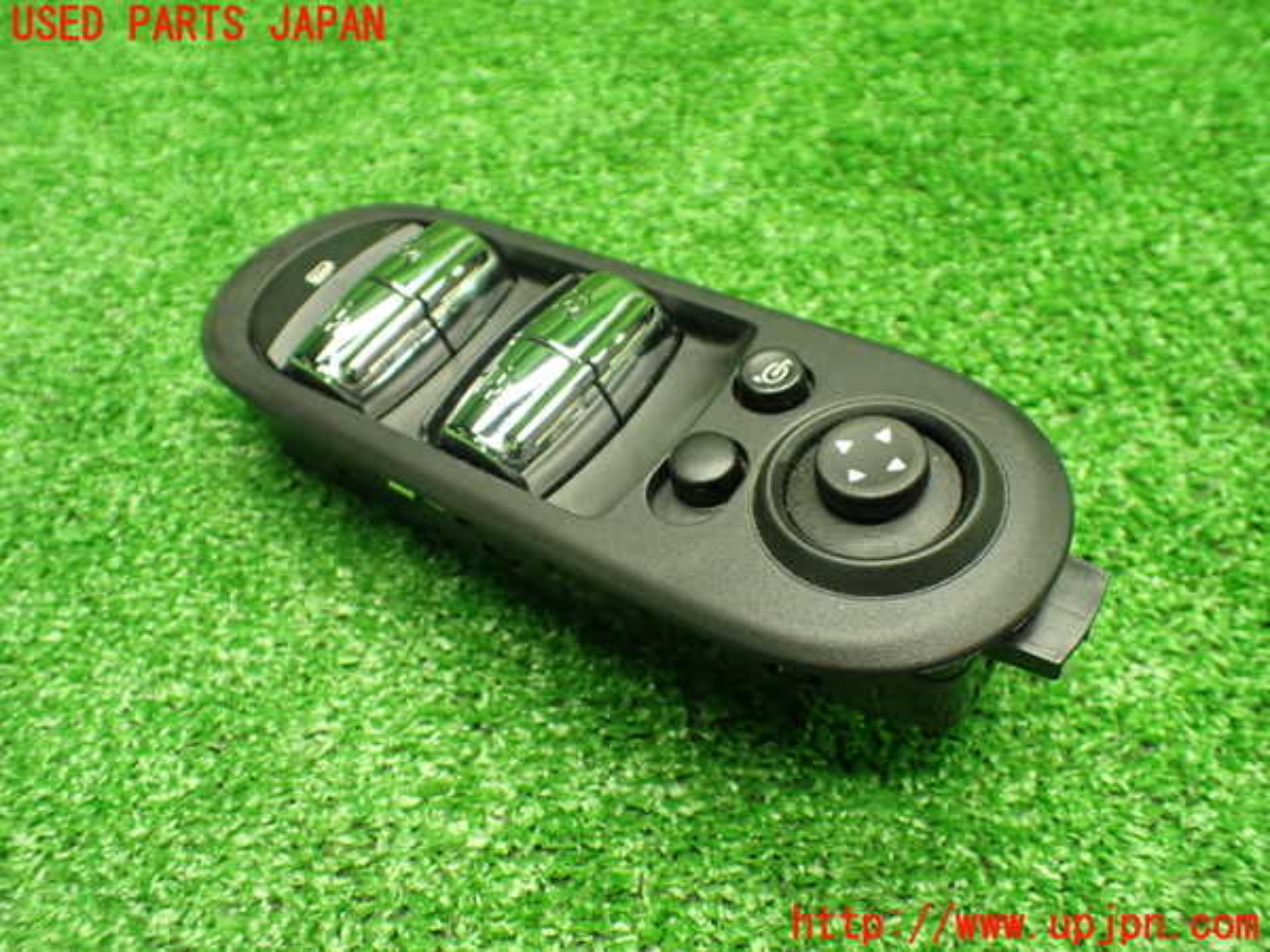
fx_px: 1101
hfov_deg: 60.0
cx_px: 635
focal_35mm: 30
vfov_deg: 46.8
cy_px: 476
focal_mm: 5.4
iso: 800
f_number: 2.3
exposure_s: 1/80
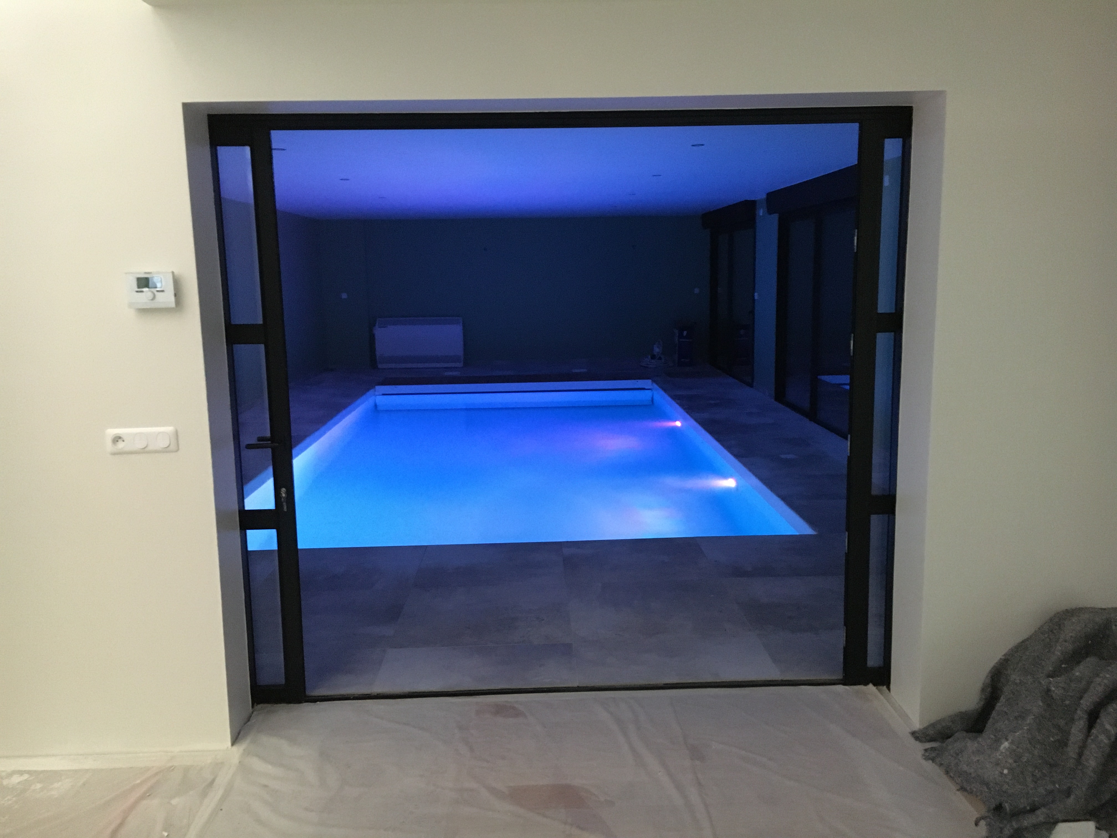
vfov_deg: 48.2
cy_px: 419
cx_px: 558
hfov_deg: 61.7
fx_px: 936
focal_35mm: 29
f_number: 2.2
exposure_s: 1/17
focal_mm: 4.15
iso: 320
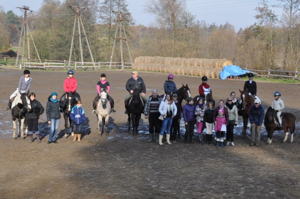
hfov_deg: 49.6
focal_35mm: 39
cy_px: 100
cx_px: 150
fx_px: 325
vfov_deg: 34.1
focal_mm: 26
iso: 400
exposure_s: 1/320
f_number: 9
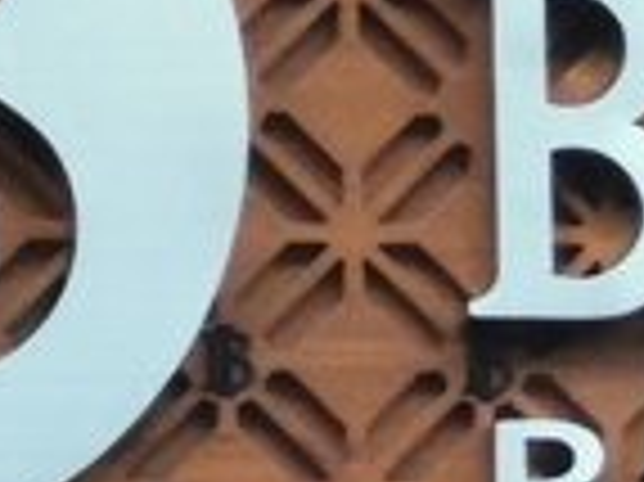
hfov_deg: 2.6
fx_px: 14016
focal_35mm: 754
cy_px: 878
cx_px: 1243
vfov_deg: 2.0
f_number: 2.4
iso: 500
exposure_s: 1/20
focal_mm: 7.48
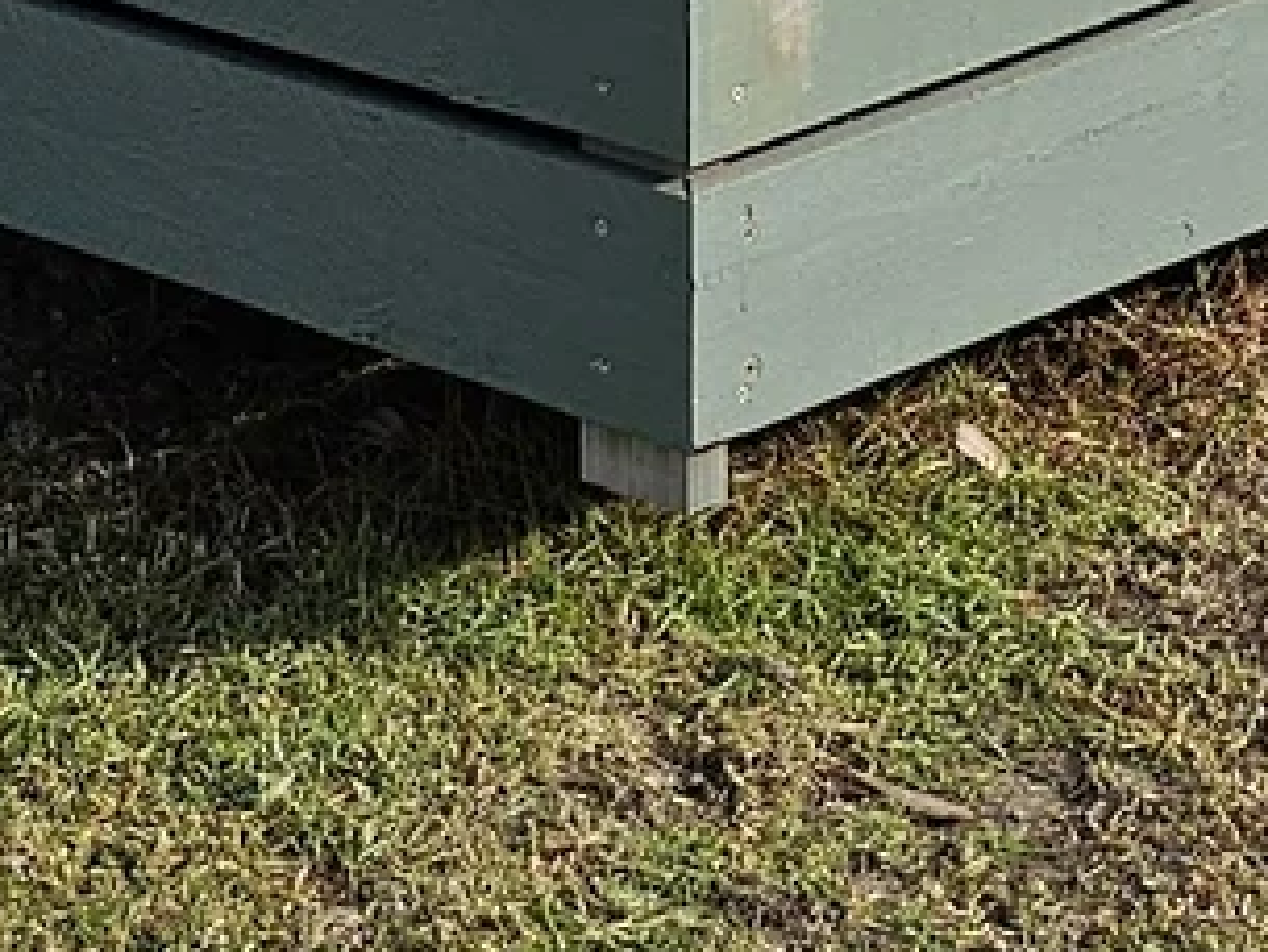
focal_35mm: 166
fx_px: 6083
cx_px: 732
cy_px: -1937
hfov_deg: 11.9
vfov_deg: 7.7
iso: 10
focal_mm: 6.3
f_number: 1.7
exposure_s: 1/809
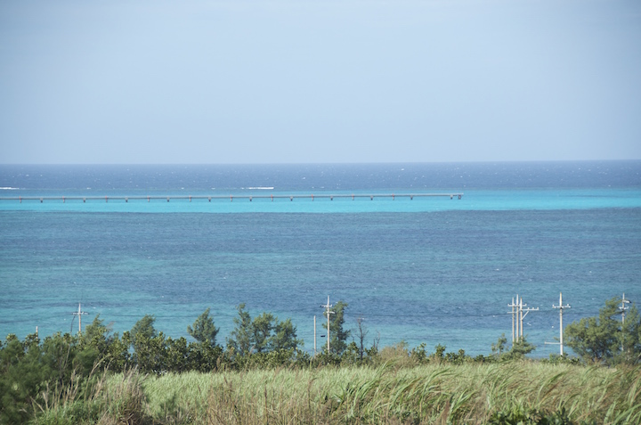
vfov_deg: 7.6
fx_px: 3199
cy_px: 212
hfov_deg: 11.4
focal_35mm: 180
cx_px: 320
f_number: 5.6
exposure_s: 1/1250
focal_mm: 120
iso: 400
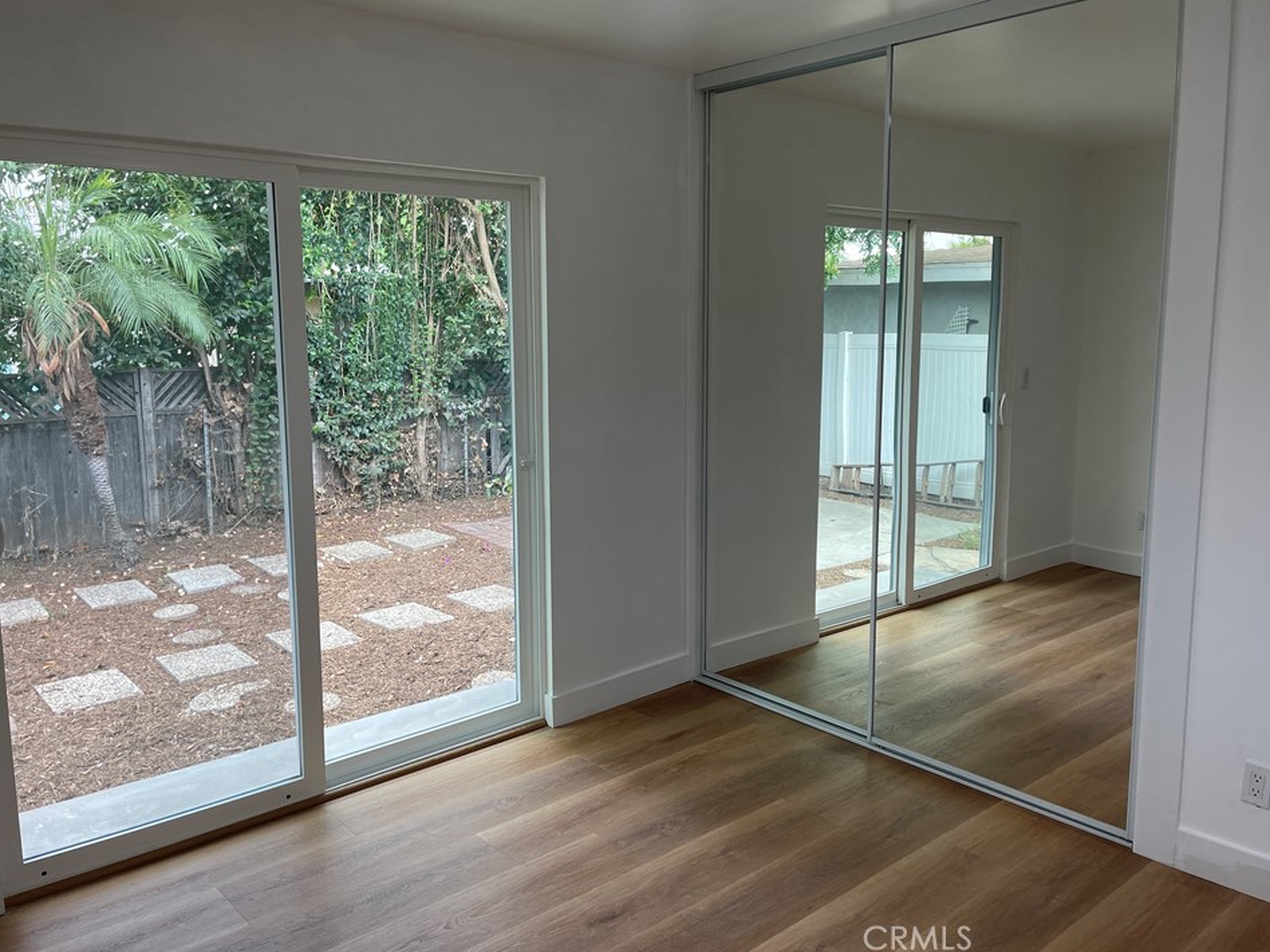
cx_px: 644
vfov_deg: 51.3
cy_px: 443
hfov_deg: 65.3
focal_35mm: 27
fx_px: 991
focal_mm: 5.1
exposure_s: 1/120
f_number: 1.6
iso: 64
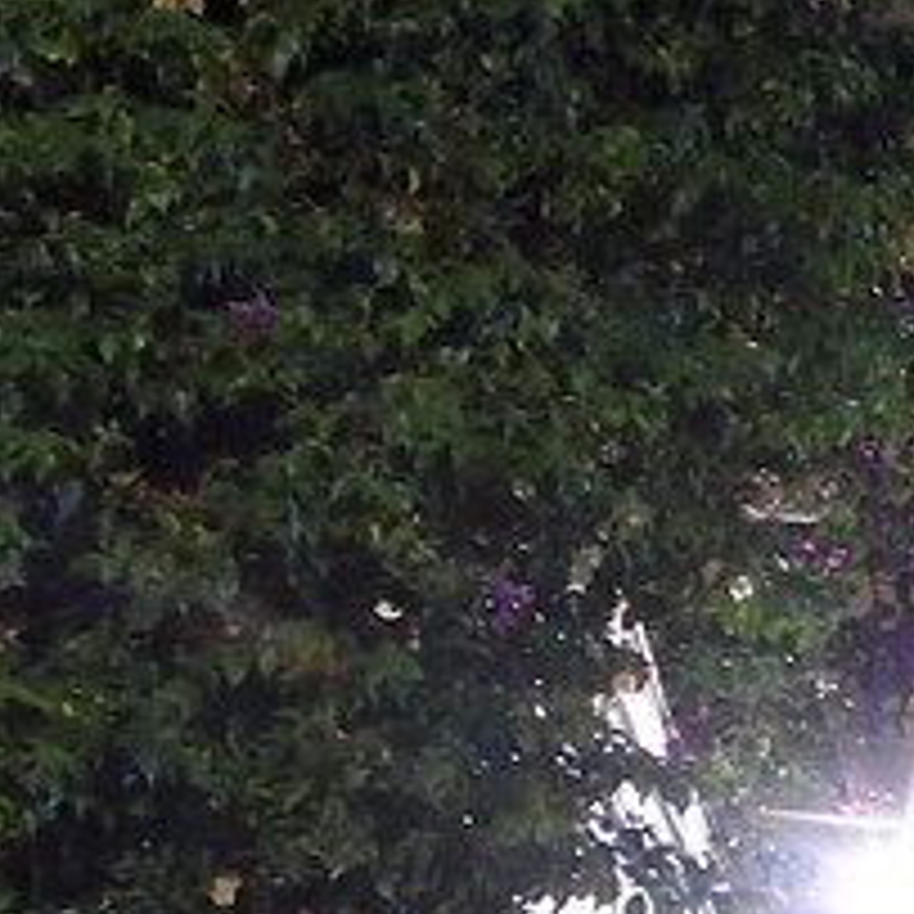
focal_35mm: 161
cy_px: 1198
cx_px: 3305
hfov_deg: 8.1
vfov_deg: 10.6
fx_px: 4810
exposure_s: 1/30
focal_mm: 24
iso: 3200
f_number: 3.5
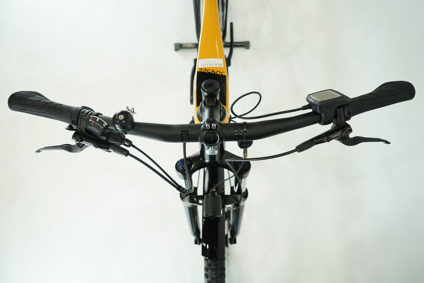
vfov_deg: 46.4
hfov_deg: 65.5
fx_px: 330
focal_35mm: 28
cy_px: 142
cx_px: 212
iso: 1600
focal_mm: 28
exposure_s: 1/200
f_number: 6.3
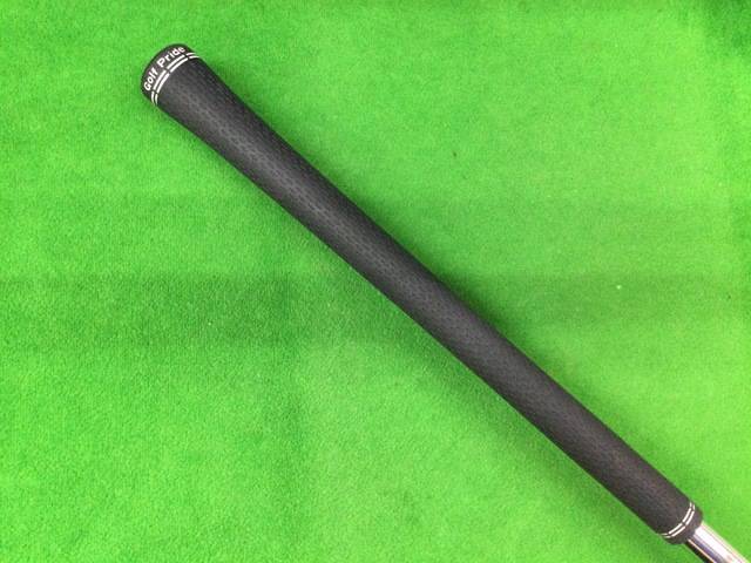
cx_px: 376
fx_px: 673
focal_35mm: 31
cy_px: 282
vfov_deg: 45.4
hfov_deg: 58.4
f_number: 2.4
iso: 250
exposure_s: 1/30
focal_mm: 3.3
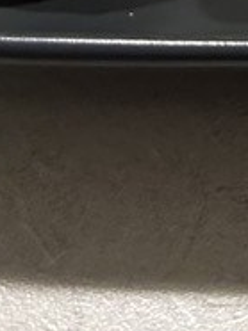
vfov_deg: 11.1
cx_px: 794
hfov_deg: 7.5
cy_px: -237
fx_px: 1609
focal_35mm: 168
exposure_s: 1/60
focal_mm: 5.7
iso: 250
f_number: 1.5
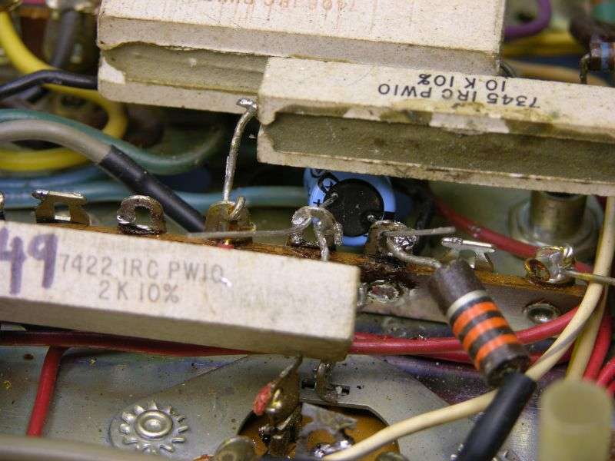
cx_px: 308
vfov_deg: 7.8
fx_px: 3376
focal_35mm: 190
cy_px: 230
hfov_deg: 10.4
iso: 50
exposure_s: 1/16.5
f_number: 4
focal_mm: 48.5
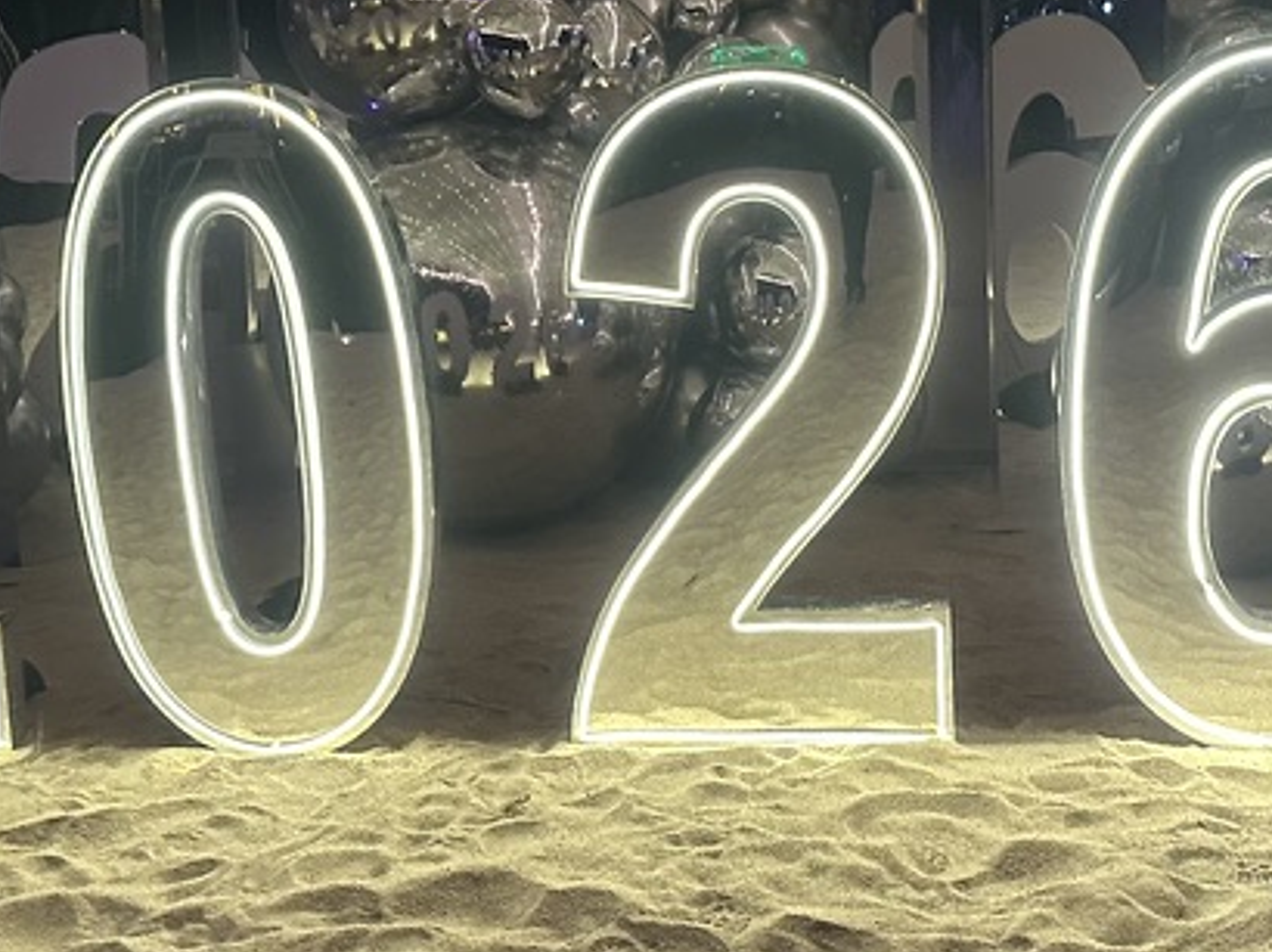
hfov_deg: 32.2
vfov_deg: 24.2
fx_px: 2203
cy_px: 279
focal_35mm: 60
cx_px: 614
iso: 640
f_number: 1.78
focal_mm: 6.86
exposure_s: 1/60
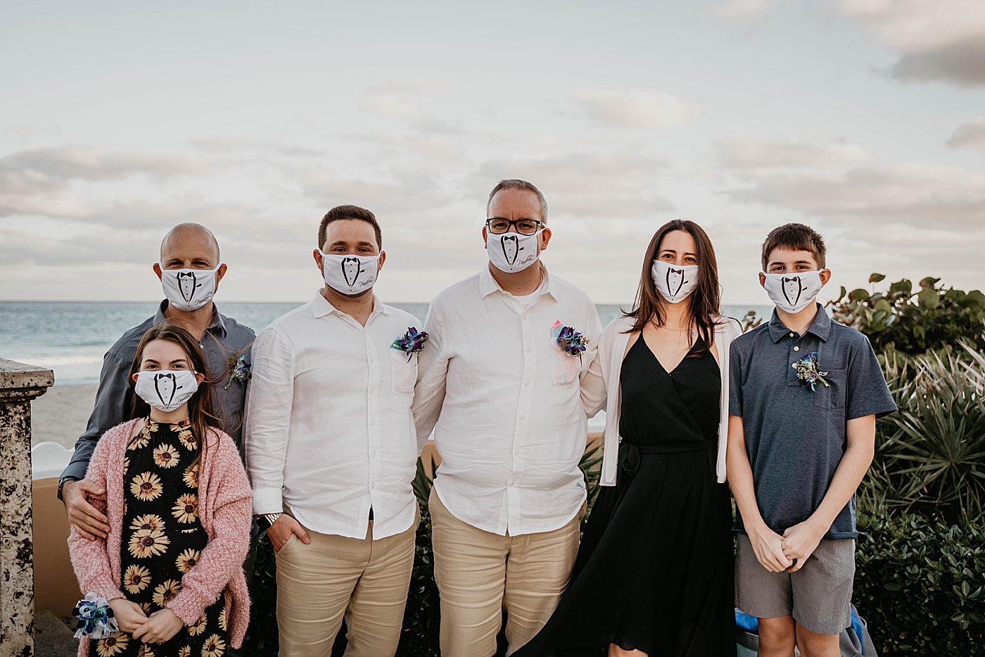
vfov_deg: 41.1
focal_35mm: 32
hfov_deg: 58.7
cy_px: 328
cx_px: 492
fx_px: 875
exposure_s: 1/1000
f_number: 2.8
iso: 320
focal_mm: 32
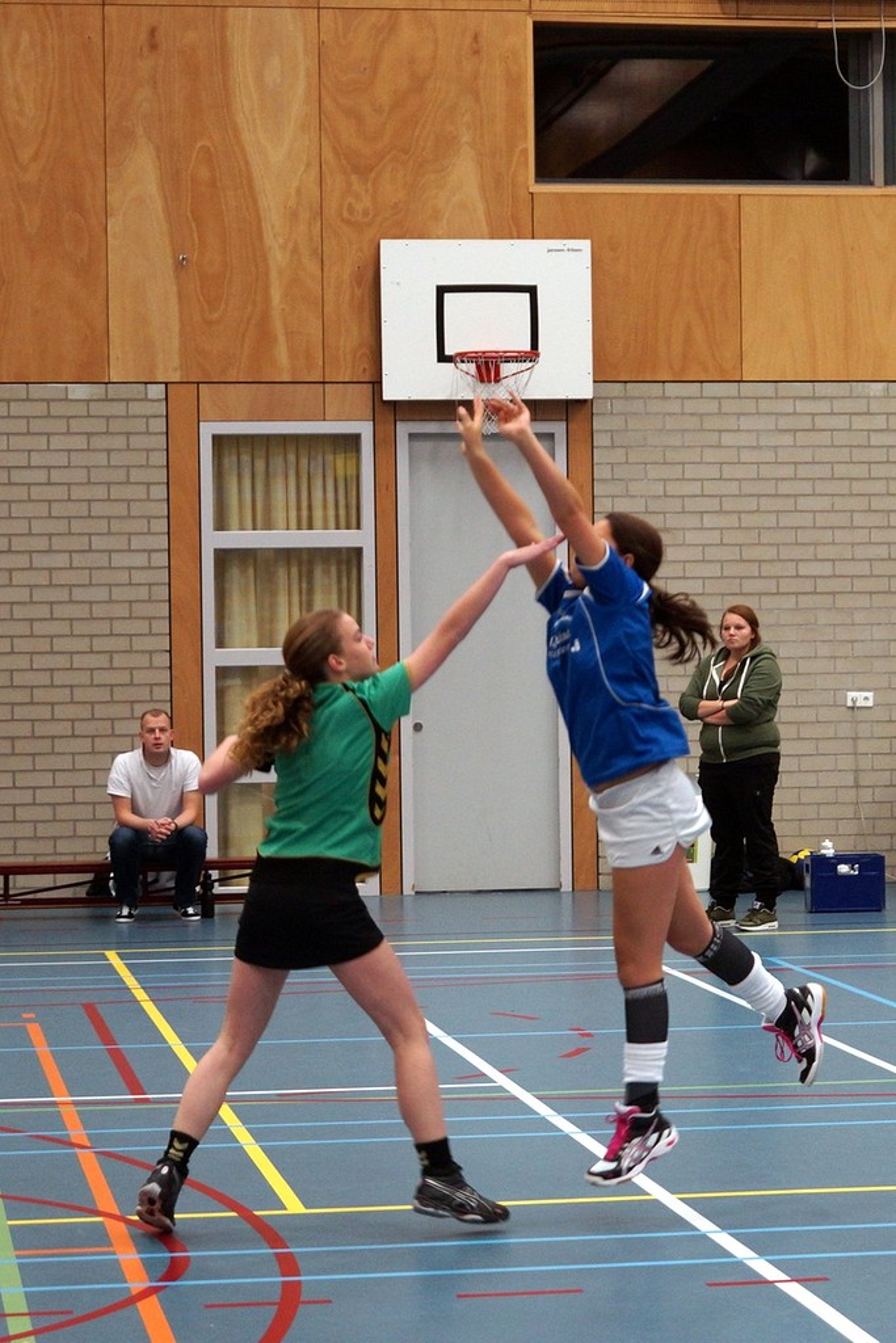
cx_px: 448
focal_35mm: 75
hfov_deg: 18.2
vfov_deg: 27.0
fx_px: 2799
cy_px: 672
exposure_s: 1/160
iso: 640
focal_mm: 50
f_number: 2.8
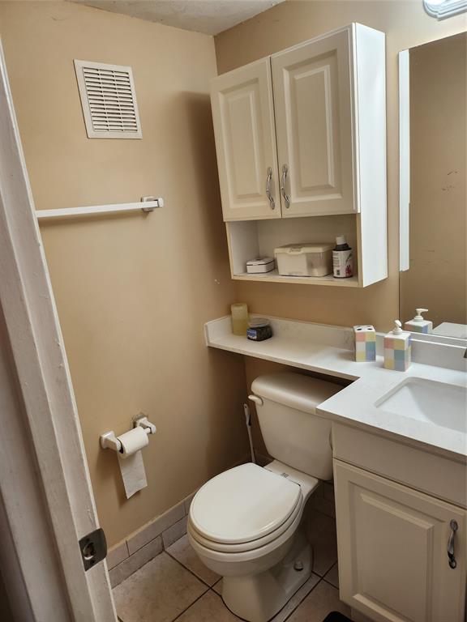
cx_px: 234
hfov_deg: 56.8
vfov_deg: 71.6
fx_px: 432
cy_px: 311
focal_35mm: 24
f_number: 1.8
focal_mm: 5
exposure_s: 1/120
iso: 100
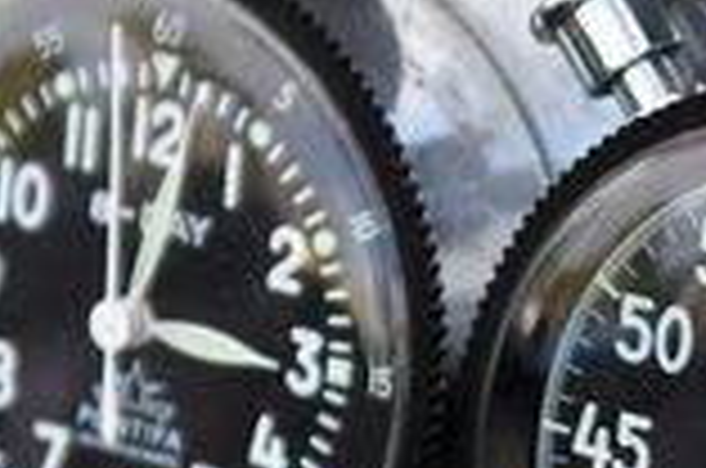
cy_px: 416
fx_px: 8396
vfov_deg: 3.2
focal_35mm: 429
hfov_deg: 4.8
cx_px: 567
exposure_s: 1/400
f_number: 5
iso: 400
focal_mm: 70
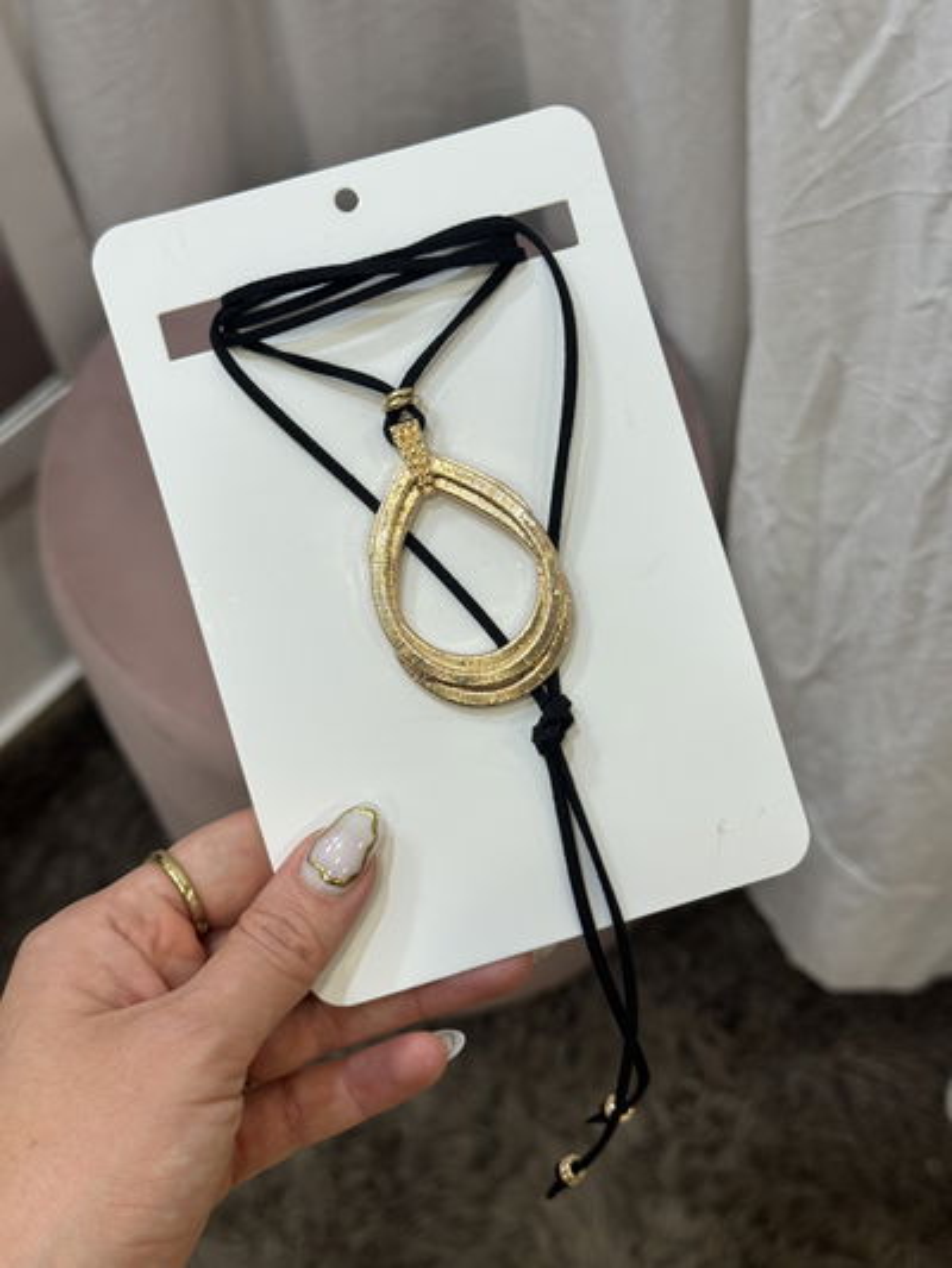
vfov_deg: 39.6
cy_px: 634
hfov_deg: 30.3
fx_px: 1759
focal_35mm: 48
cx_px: 476
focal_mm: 6.76
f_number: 1.78
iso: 64
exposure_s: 1/100
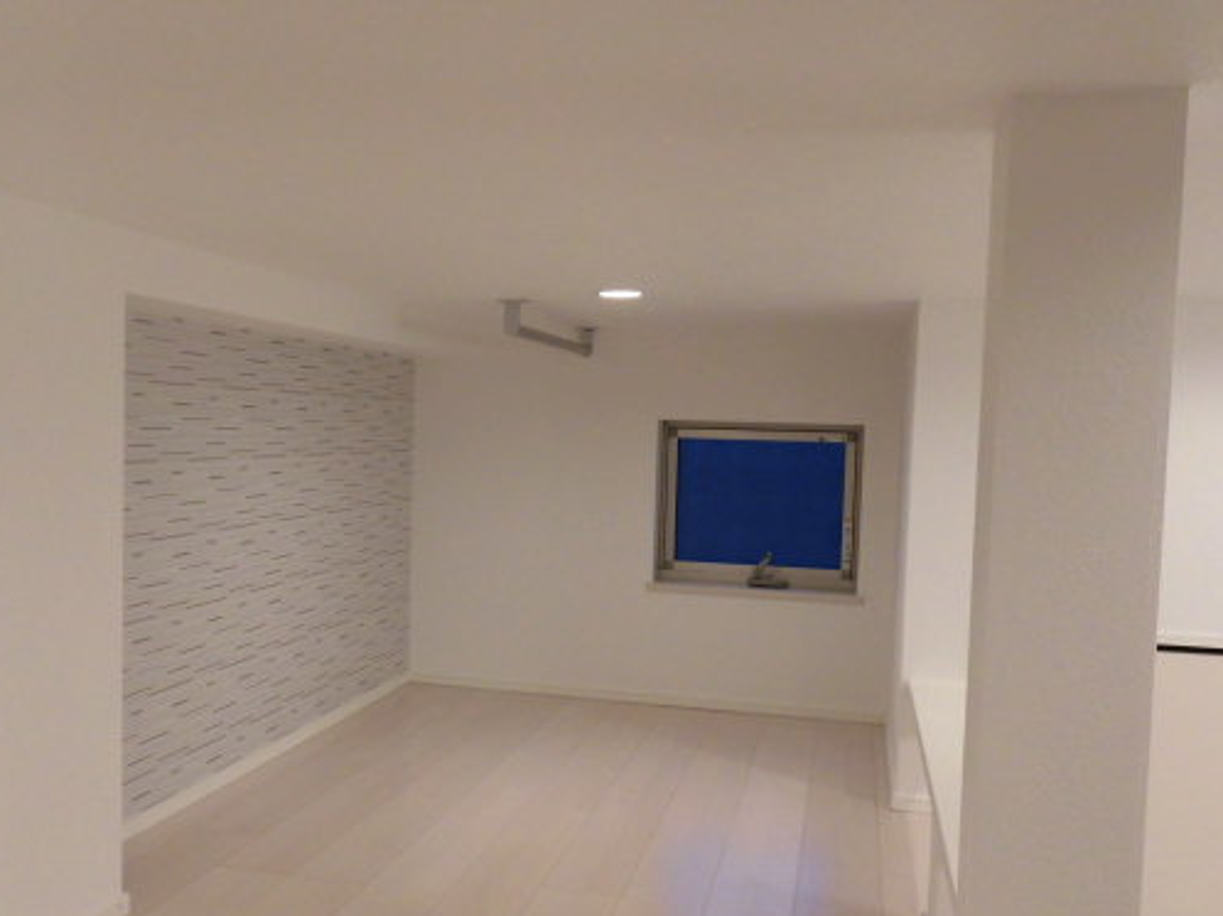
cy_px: 511
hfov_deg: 51.0
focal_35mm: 36
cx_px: 481
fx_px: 1271
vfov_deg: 39.6
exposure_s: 1/50
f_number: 3.3
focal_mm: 4.98
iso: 200
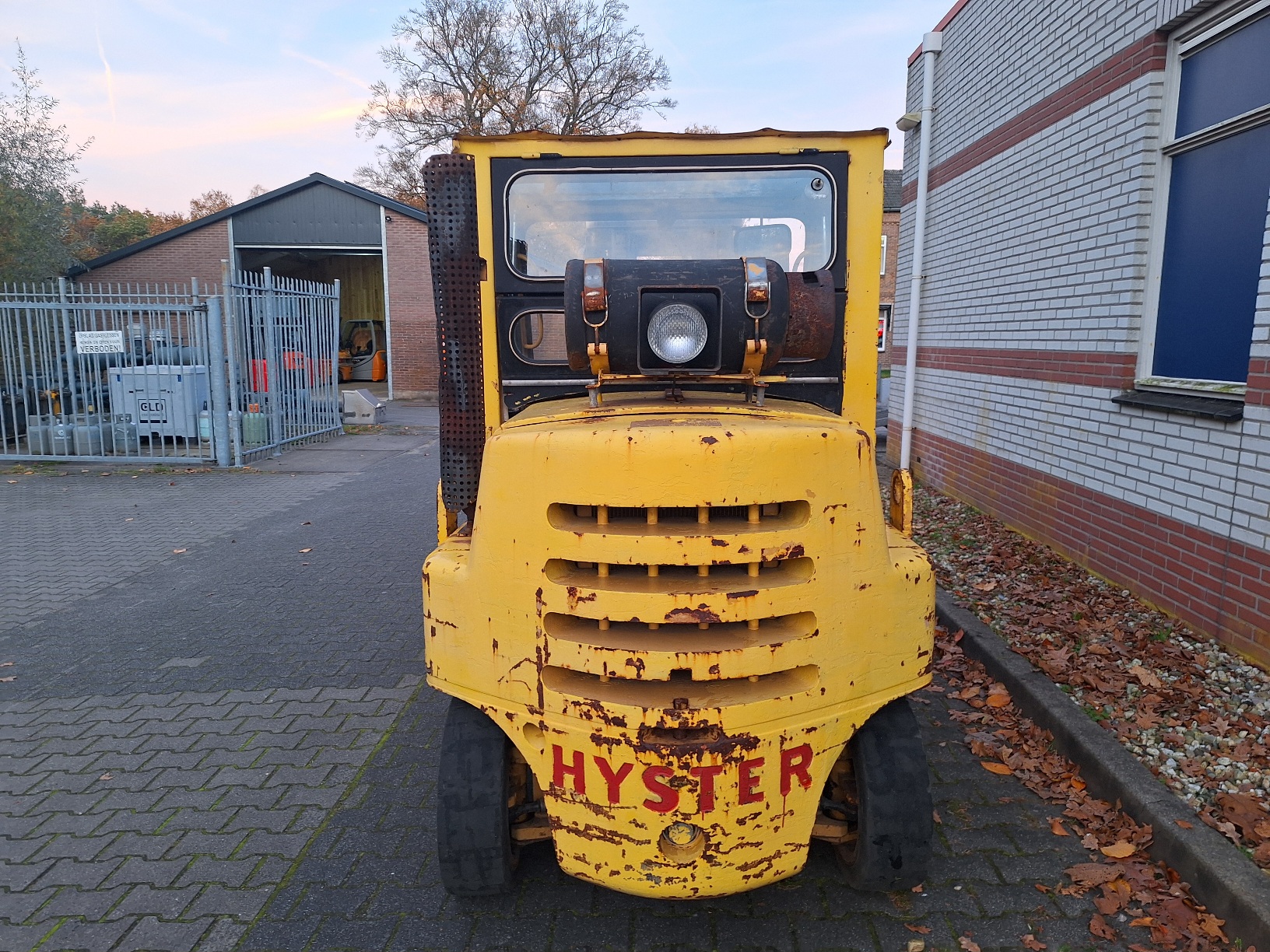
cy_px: 476
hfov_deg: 73.9
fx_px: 844
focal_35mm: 23
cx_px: 635
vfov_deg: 58.9
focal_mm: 5.54
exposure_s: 1/50
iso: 64
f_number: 1.8
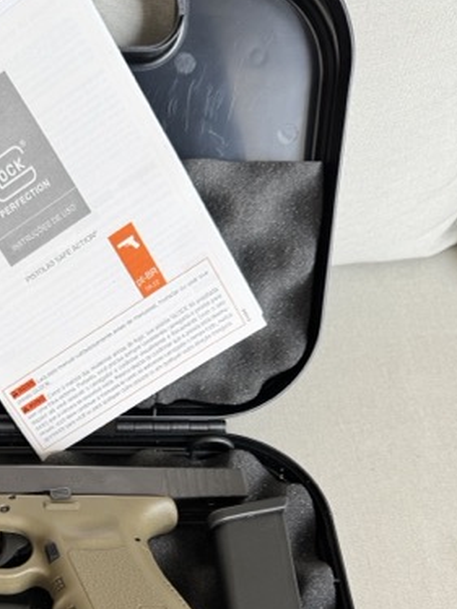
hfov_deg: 33.9
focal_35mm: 41
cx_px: 78
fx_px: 722
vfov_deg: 44.4
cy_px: 448
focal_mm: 6.76
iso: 80
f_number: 1.78
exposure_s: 1/121
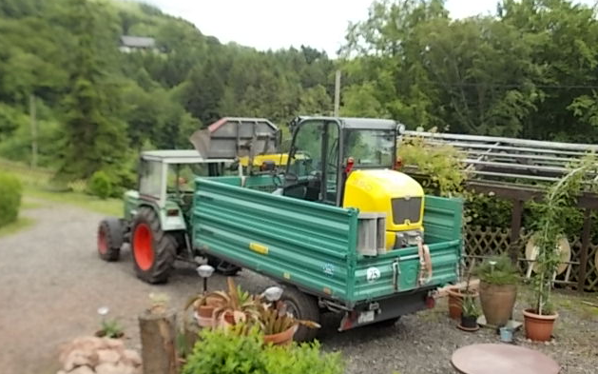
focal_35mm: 41
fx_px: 668
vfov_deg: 31.2
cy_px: 216
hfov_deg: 48.2
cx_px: 295
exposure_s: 1/250
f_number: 3.1
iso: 80
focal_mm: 5.3
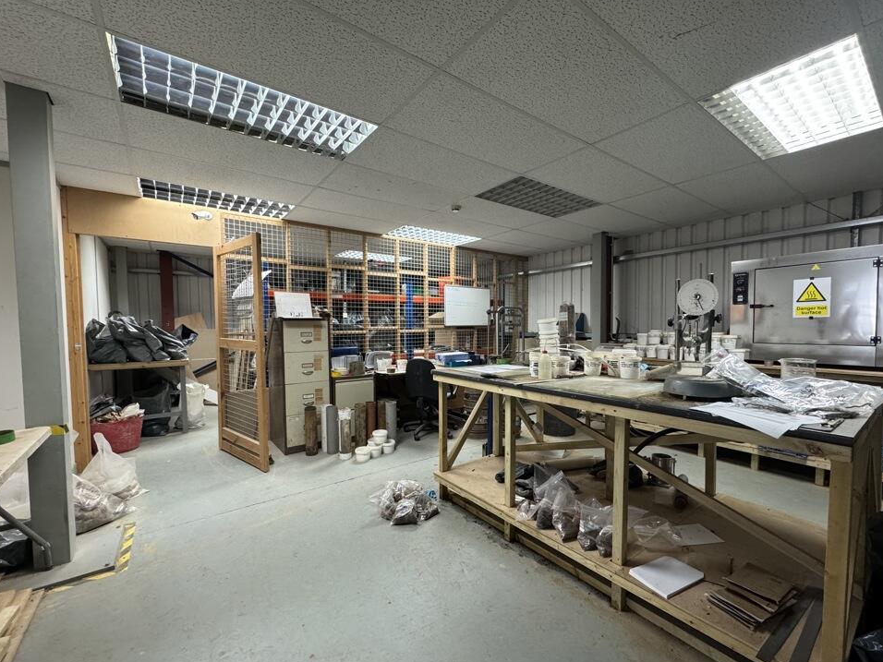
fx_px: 383
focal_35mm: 15
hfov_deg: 98.2
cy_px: 343
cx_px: 453
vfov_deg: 81.7
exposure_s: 1/100
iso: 250
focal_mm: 2.22
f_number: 2.2
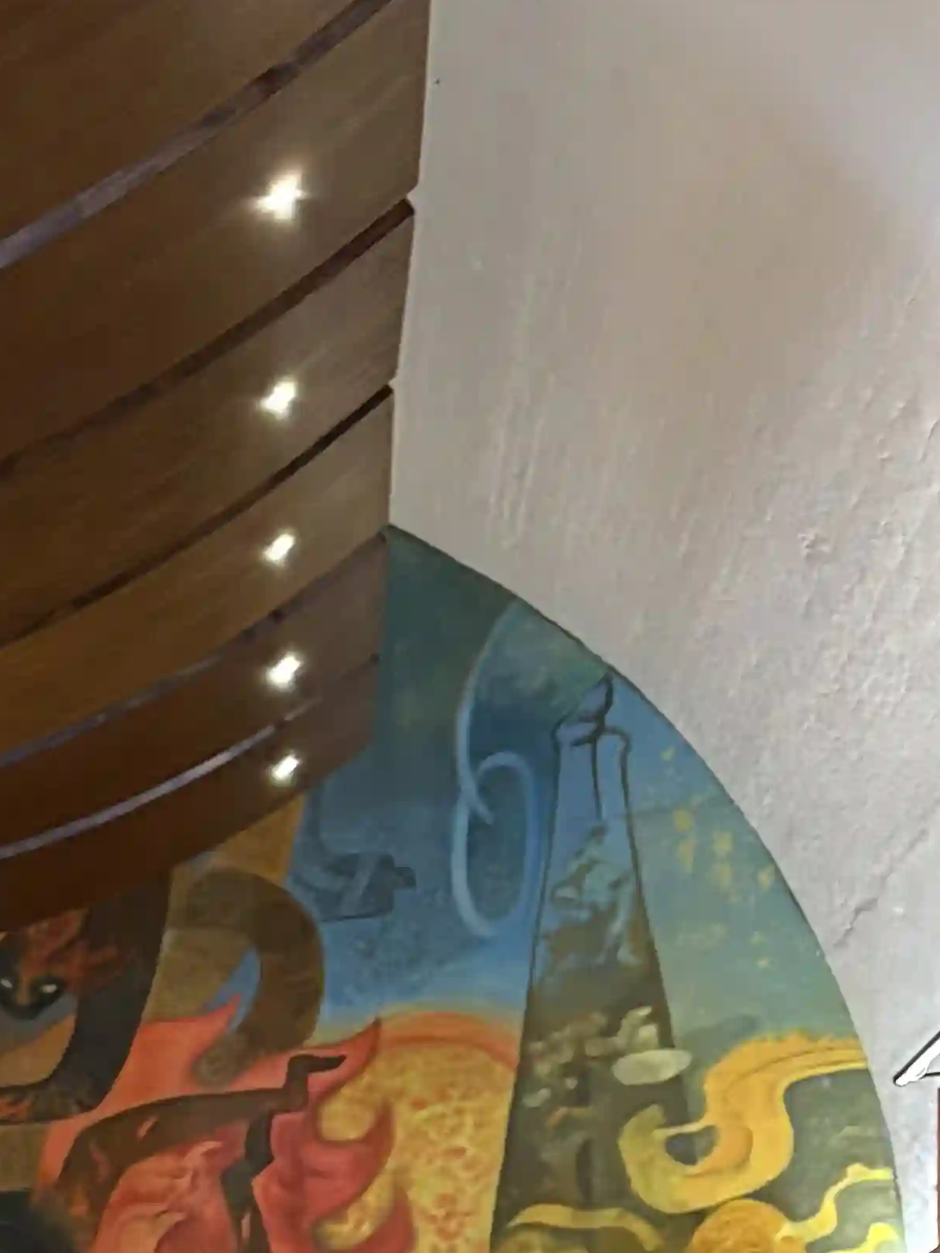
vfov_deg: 18.3
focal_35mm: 93
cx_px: -709
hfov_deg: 14.2
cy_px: 1981
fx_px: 3367
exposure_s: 1/40
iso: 400
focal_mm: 5.96
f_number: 1.6
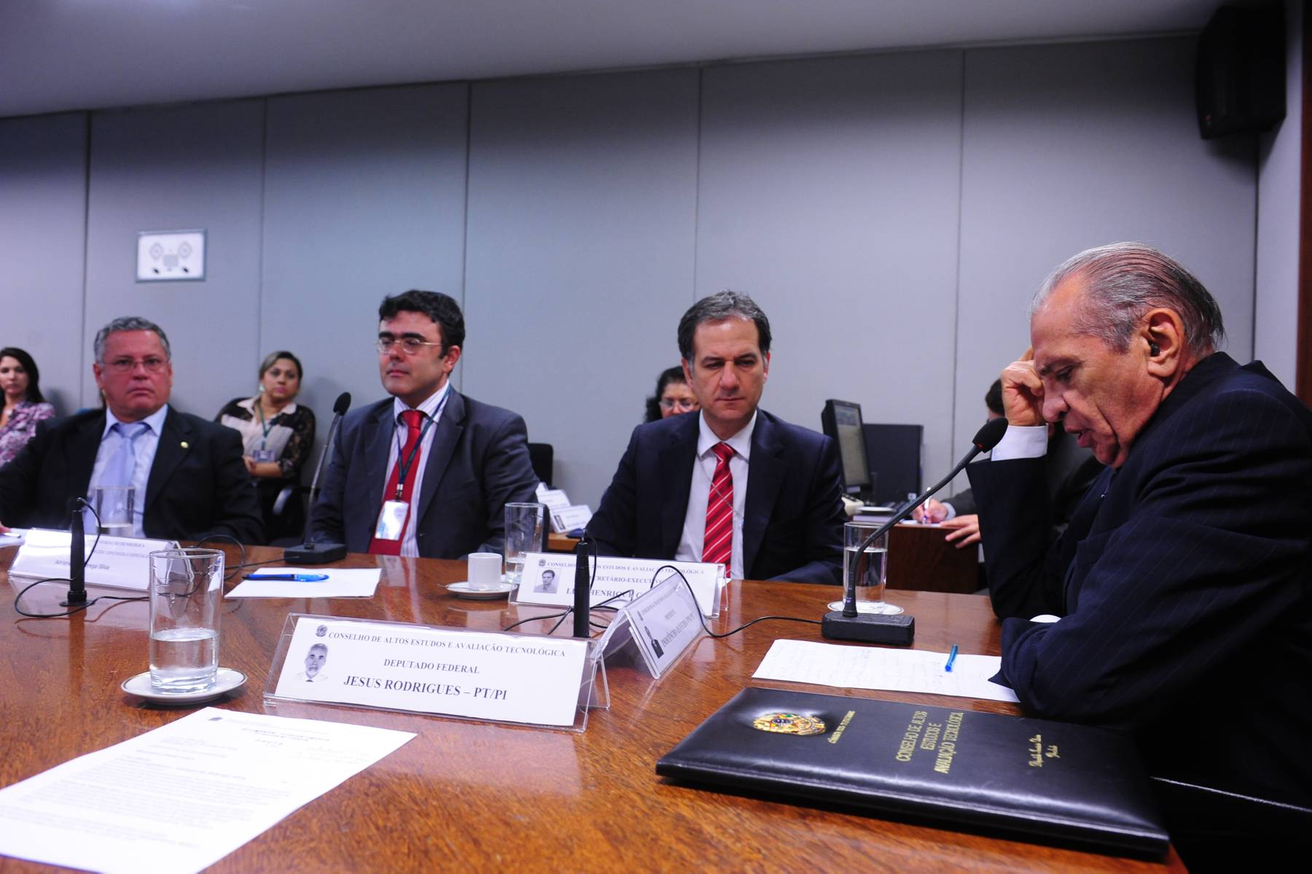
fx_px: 1020
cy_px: 437
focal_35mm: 28
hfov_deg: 65.5
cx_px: 656
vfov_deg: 46.4
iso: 2000
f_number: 5.6
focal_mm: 28
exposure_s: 1/50
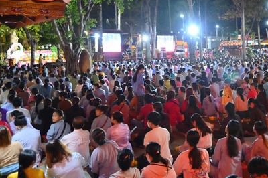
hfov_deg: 47.1
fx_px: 290
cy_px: 55
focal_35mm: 39
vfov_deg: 33.7
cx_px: 212
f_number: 4
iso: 2500
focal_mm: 24
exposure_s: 1/50
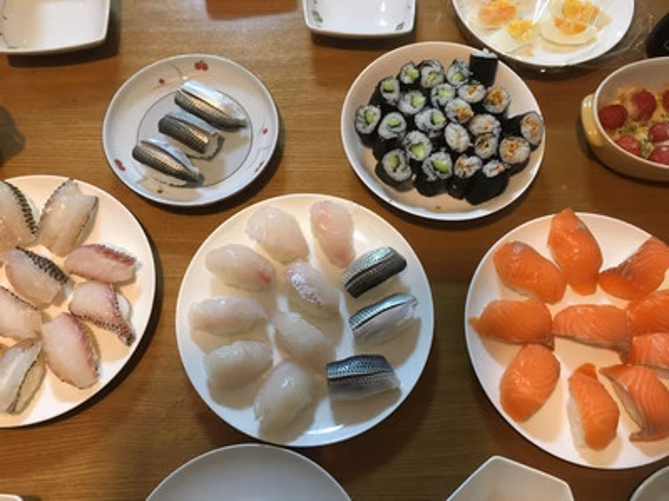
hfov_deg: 61.7
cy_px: 250
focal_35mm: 29
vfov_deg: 48.2
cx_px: 334
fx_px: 560
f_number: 2.2
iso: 160
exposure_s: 1/30
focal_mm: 4.15
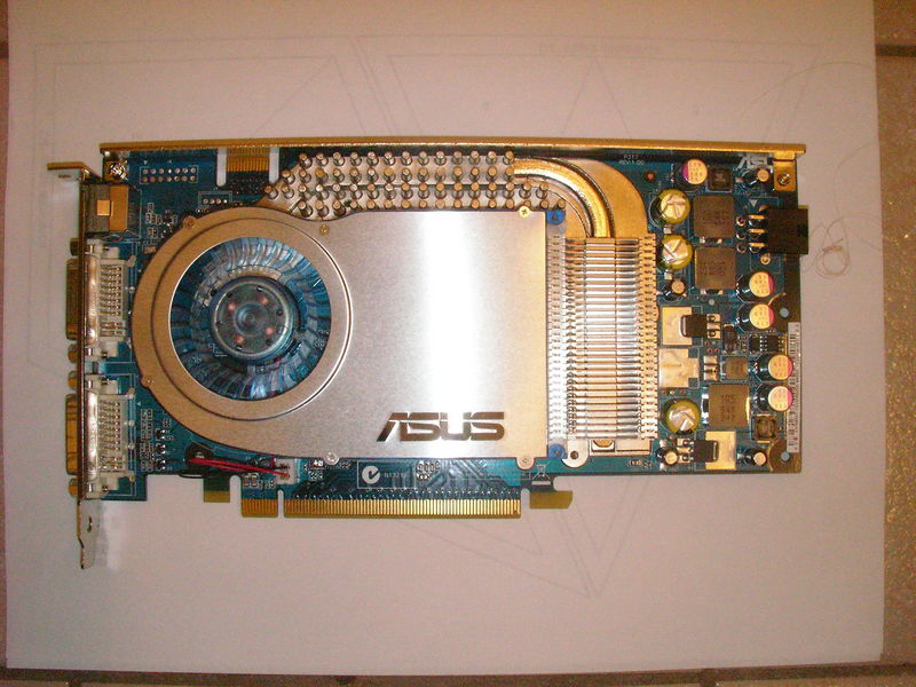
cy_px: 344
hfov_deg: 49.0
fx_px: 1006
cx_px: 458
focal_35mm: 38
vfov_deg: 37.7
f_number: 5.6
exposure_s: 1/40
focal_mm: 6.3
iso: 400
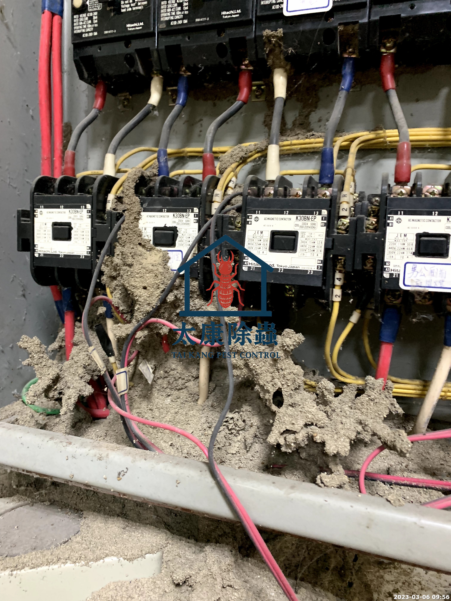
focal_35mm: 26
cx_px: 226
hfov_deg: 53.1
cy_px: 300
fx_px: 452
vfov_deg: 67.3
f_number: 1.8
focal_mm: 4.25
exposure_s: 1/40
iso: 400
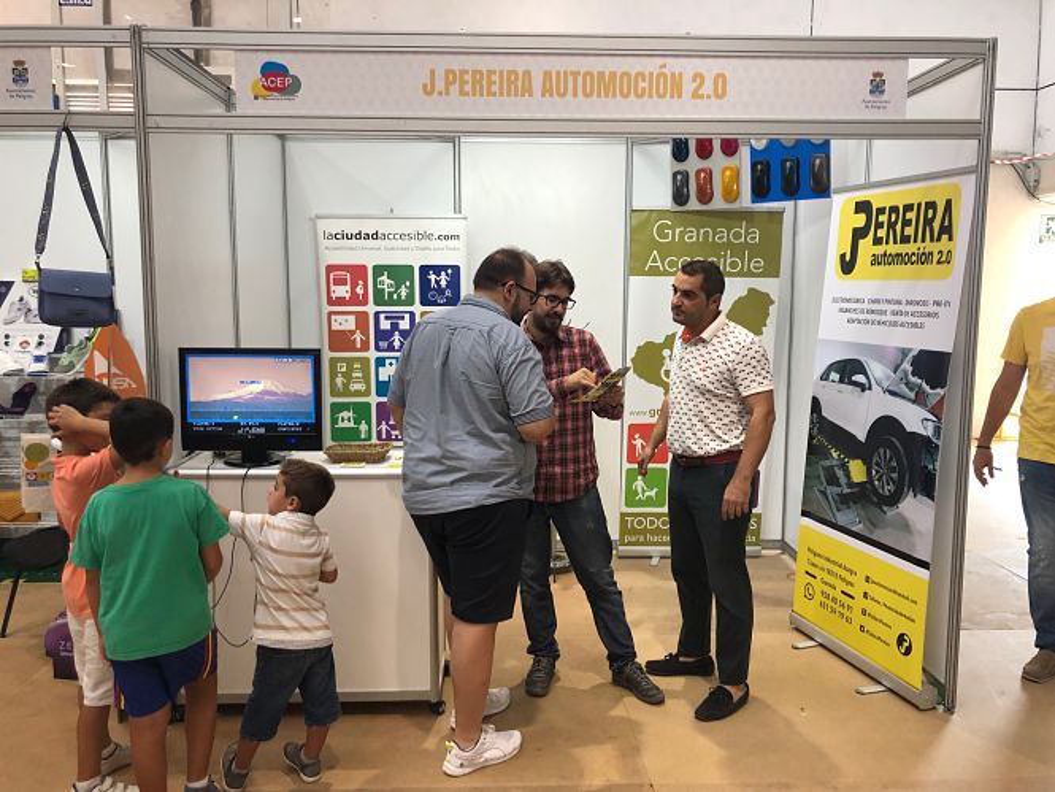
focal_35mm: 28
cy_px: 396
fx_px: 854
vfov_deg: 49.8
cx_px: 528
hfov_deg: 63.4
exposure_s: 1/33
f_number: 1.8
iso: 32
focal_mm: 3.99
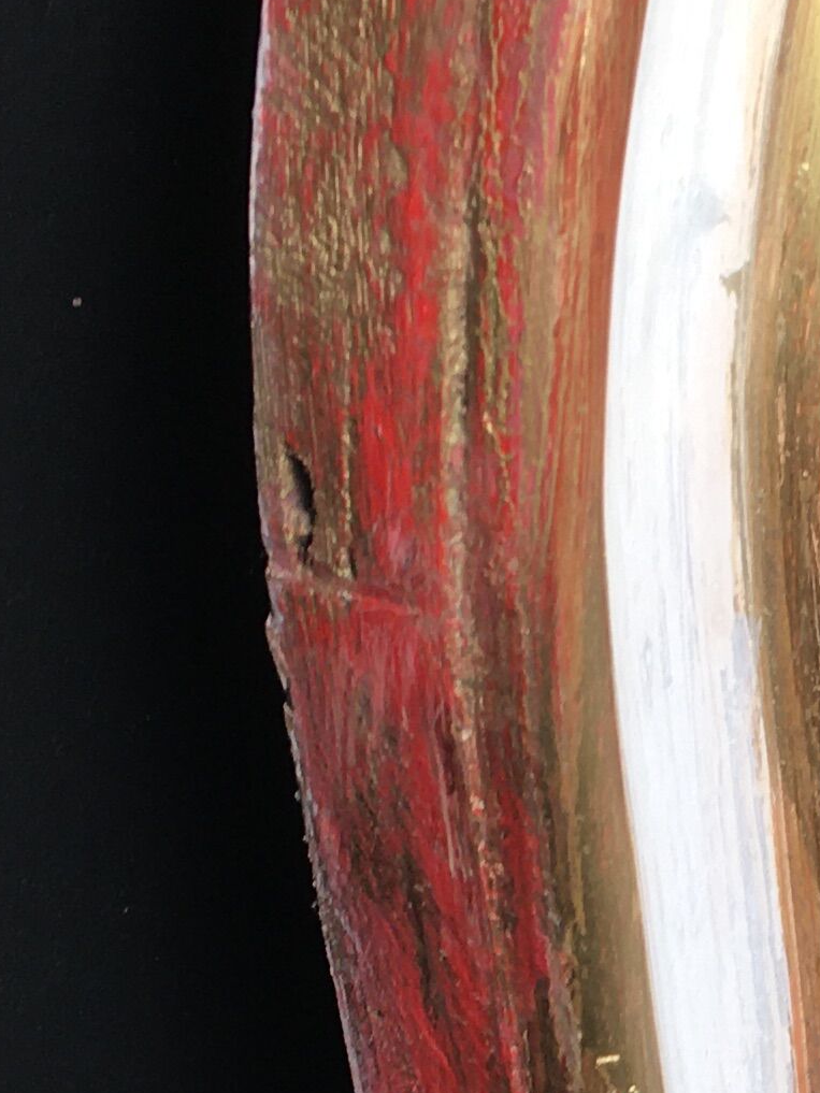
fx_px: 3631
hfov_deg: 12.6
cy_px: 1194
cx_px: 909
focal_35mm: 115
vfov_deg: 16.6
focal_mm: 4.15
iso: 25
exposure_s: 1/50
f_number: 2.2
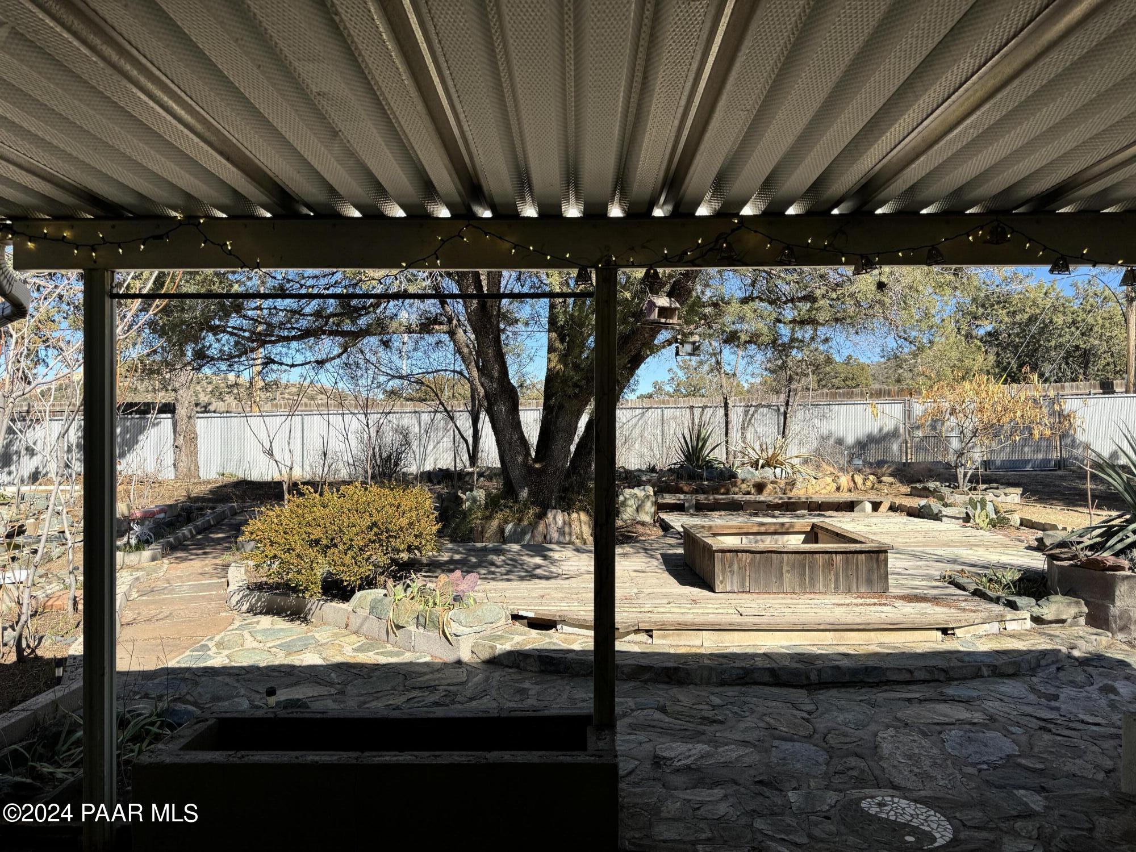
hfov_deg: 71.6
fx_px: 788
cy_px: 426
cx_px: 568
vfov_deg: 56.8
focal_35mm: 24
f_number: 1.78
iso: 80
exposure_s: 1/2604
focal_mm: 6.86
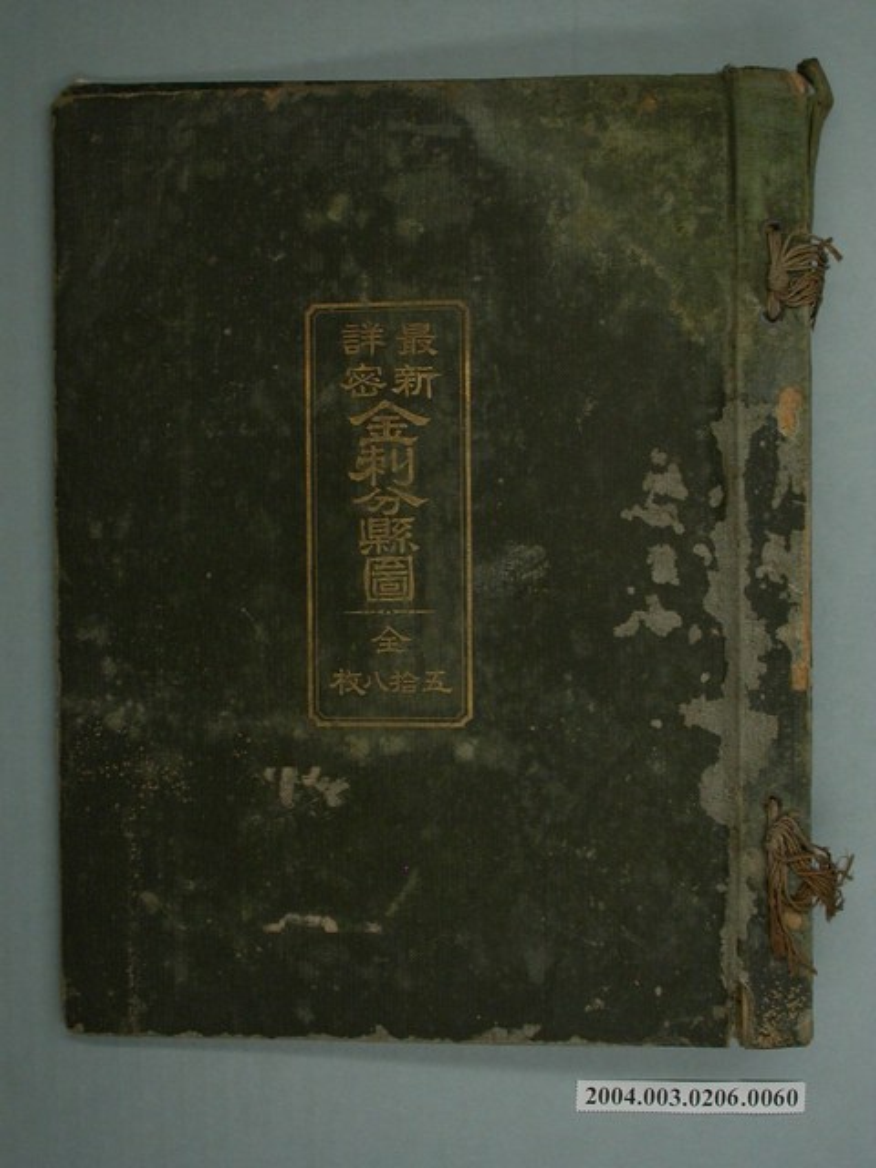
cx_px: 438
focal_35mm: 50
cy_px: 584
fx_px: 1687
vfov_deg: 38.2
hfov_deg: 29.1
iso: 100
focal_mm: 10.4
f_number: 4.6
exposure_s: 1/30
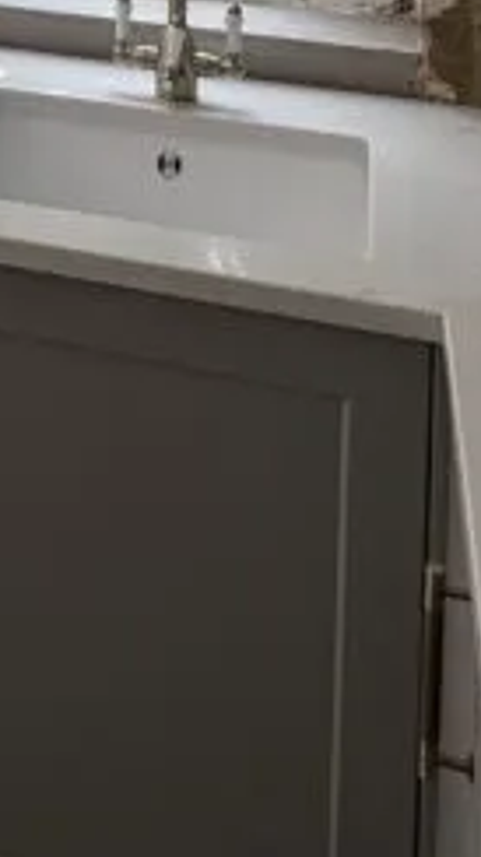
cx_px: -172
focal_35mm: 64
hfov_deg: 17.4
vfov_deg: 26.3
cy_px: -341
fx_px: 1453
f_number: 2.2
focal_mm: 2.22
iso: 40
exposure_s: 1/462
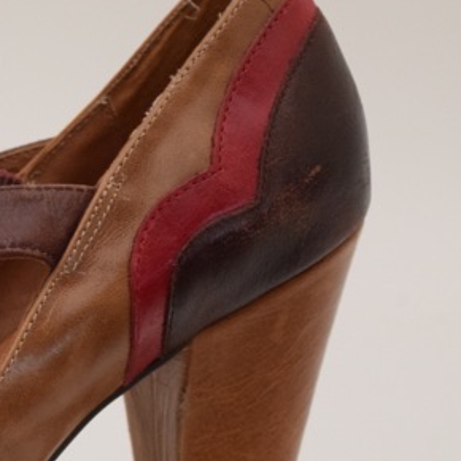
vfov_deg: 7.2
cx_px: -134
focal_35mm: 241
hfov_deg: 7.2
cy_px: 306
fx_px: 3638
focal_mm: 55
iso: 2000
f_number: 5.6
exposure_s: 1/60
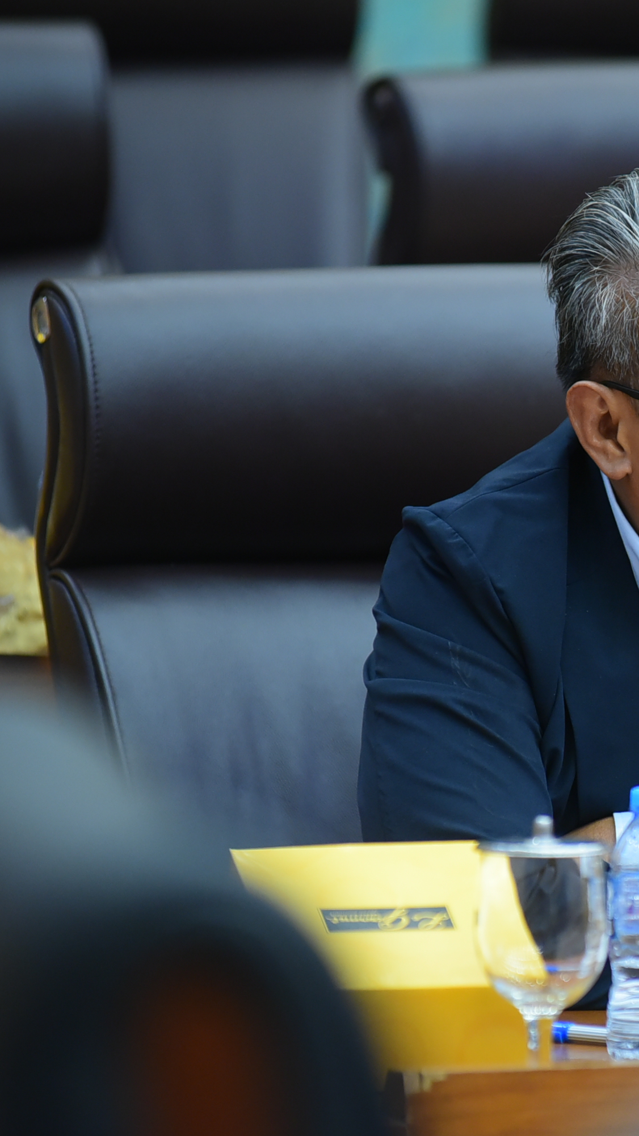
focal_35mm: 315
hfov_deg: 3.9
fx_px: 9486
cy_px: 568
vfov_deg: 6.9
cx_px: 746
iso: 2500
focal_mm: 200
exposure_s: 1/200
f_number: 4
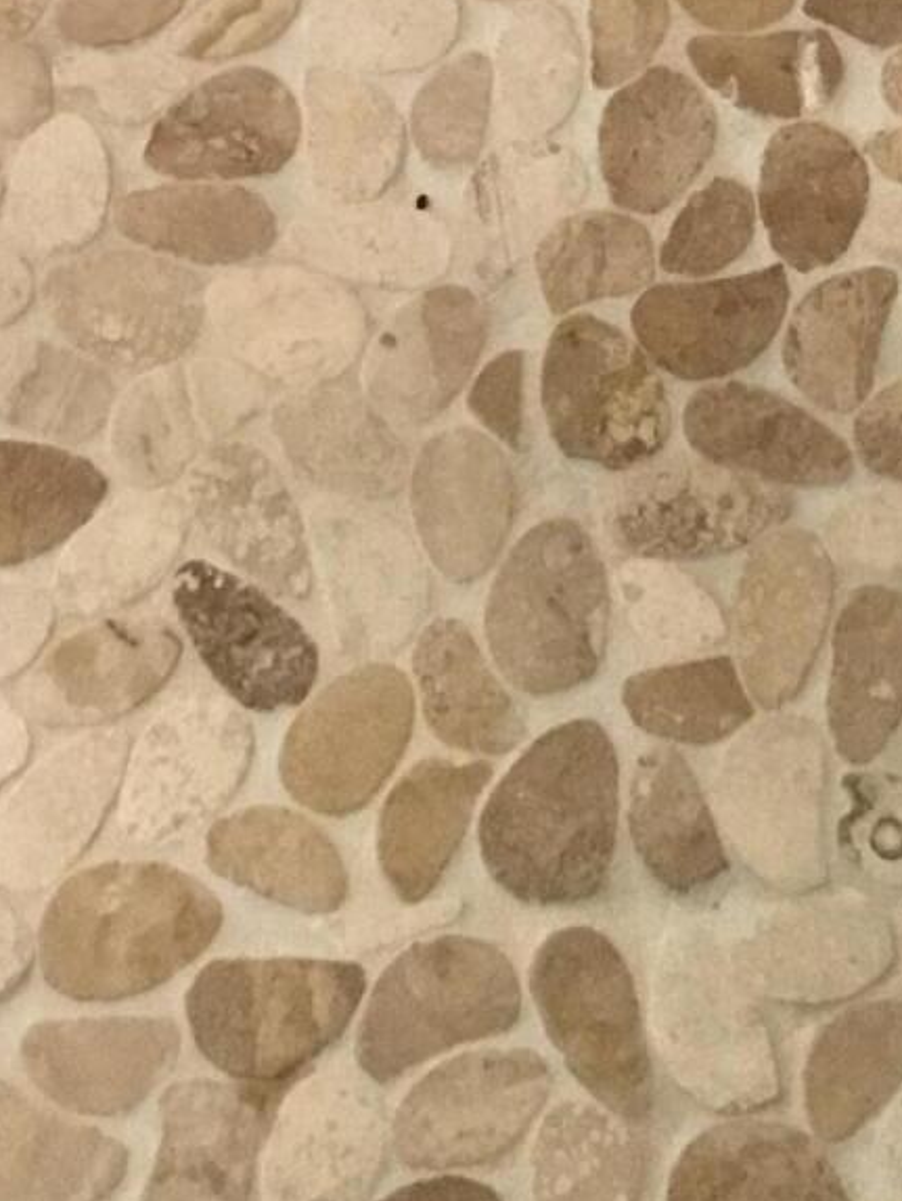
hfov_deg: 13.7
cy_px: -814
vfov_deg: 16.0
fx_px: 3749
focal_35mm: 108
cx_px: 576
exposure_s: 1/30
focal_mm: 3.3
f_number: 2.4
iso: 160
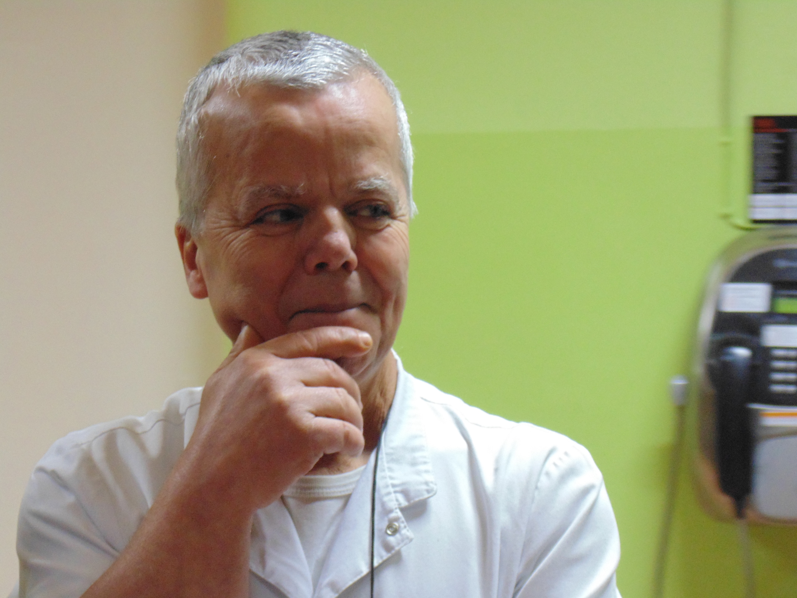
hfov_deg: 16.6
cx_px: 398
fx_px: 2740
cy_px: 299
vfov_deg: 12.5
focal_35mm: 119
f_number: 4.8
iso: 400
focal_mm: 21.3
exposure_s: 1/10
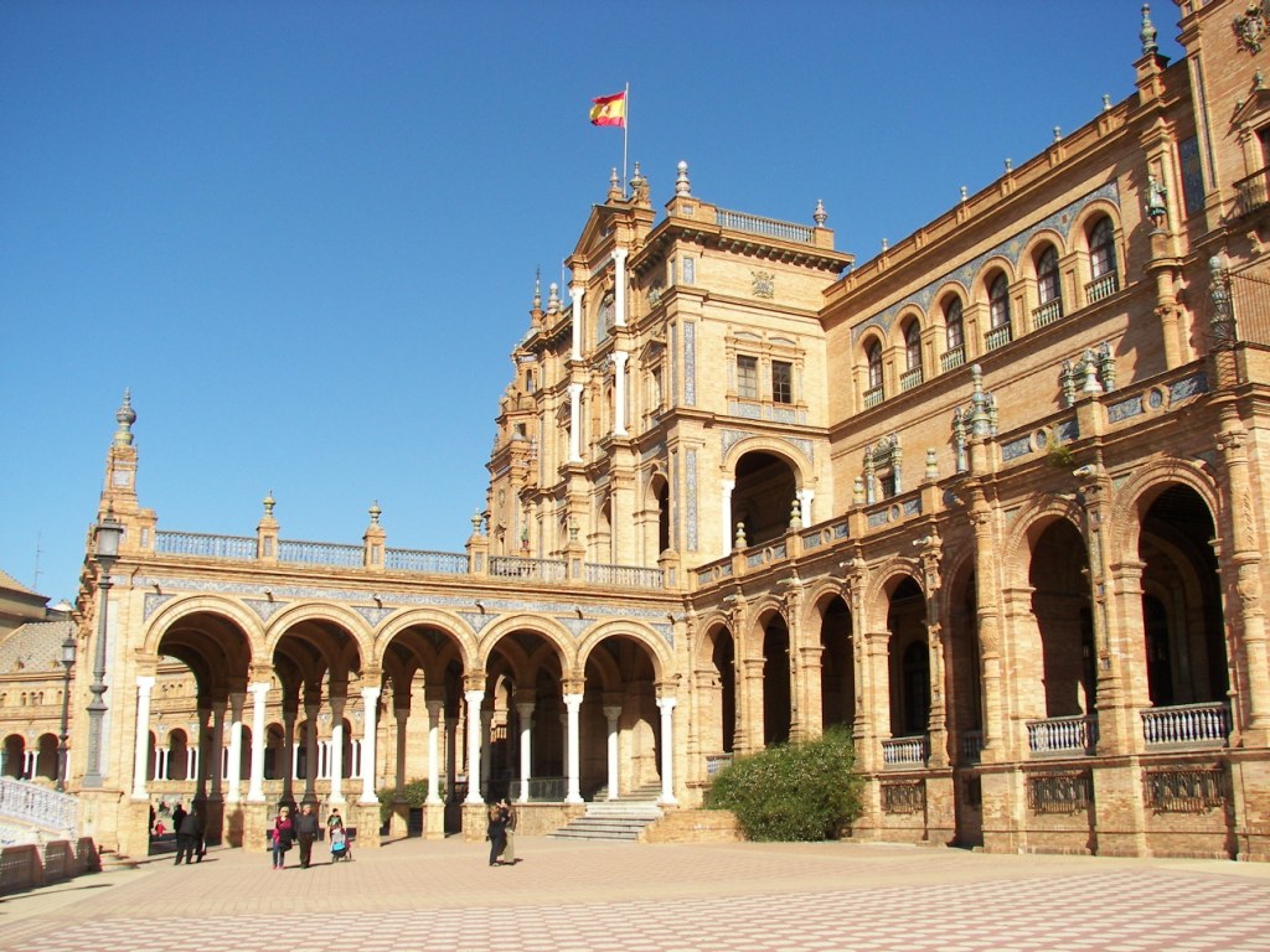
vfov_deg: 39.7
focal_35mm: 36
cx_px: 635
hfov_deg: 51.4
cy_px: 476
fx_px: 1321
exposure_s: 1/500
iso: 50
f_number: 4
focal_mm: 6
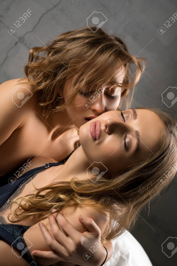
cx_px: 88
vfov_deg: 39.6
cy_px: 133
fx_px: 369
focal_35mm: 50
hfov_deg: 27.0
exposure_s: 1/100
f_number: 7.1
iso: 200
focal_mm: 50
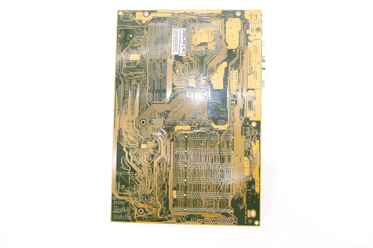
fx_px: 238
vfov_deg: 55.0
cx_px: 186
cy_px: 124
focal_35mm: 23
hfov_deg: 76.1
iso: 200
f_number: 3.5
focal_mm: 15
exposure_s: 1/42
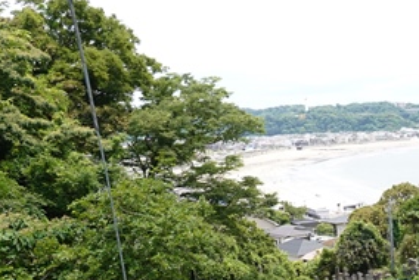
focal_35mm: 81
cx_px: 388
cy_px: 307
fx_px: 944
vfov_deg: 16.4
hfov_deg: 24.2
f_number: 5
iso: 125
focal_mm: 13.29
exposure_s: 1/250
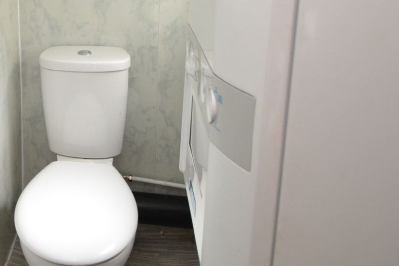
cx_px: 48
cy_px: -6
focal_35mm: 37
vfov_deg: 32.7
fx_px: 410
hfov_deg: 47.2
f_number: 3.5
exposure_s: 1/60
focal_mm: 10
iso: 1600
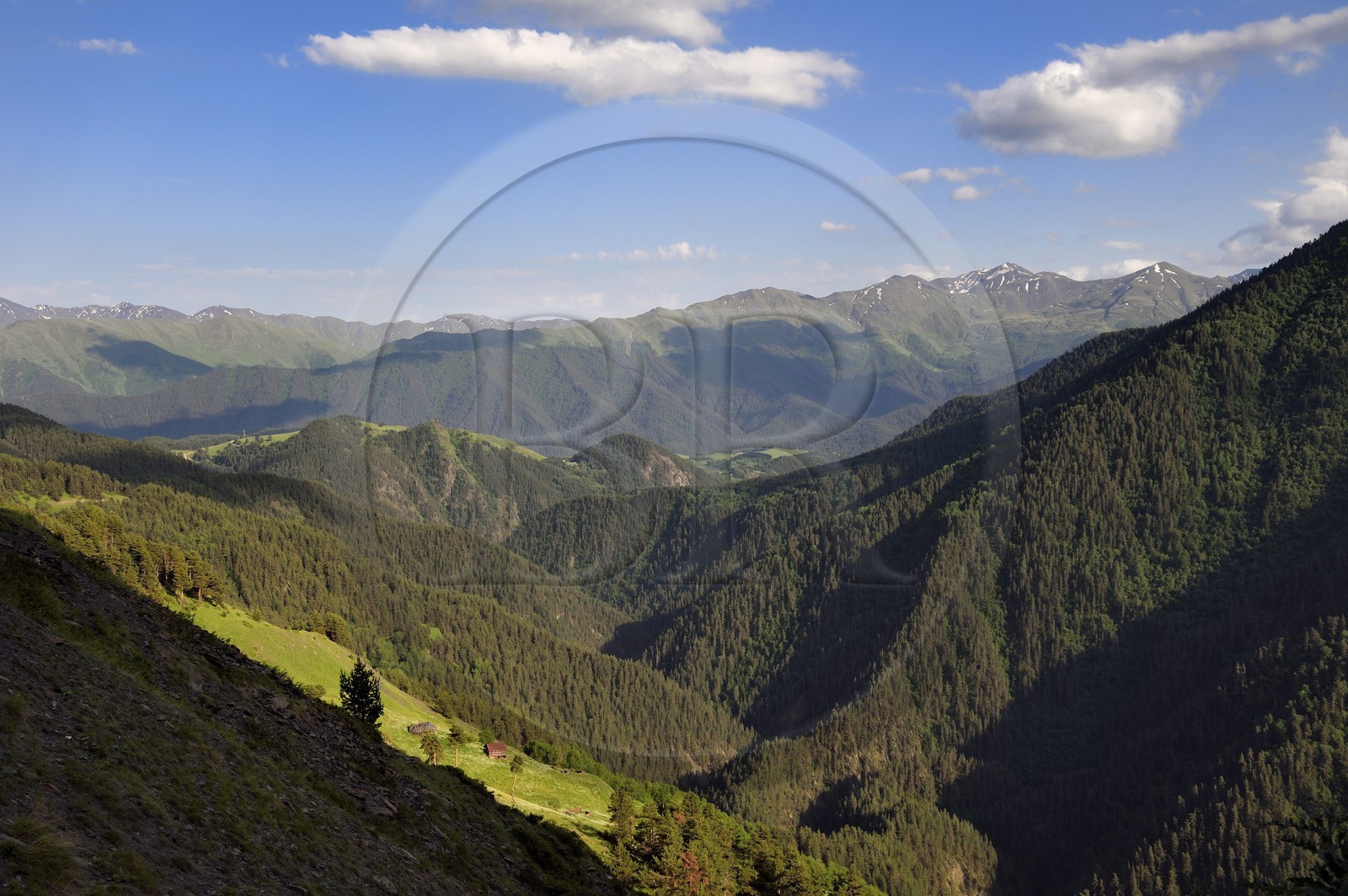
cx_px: 674
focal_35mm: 35
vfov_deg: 37.8
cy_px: 448
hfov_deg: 54.5
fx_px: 1309
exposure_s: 1/1250
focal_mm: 35
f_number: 9
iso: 400
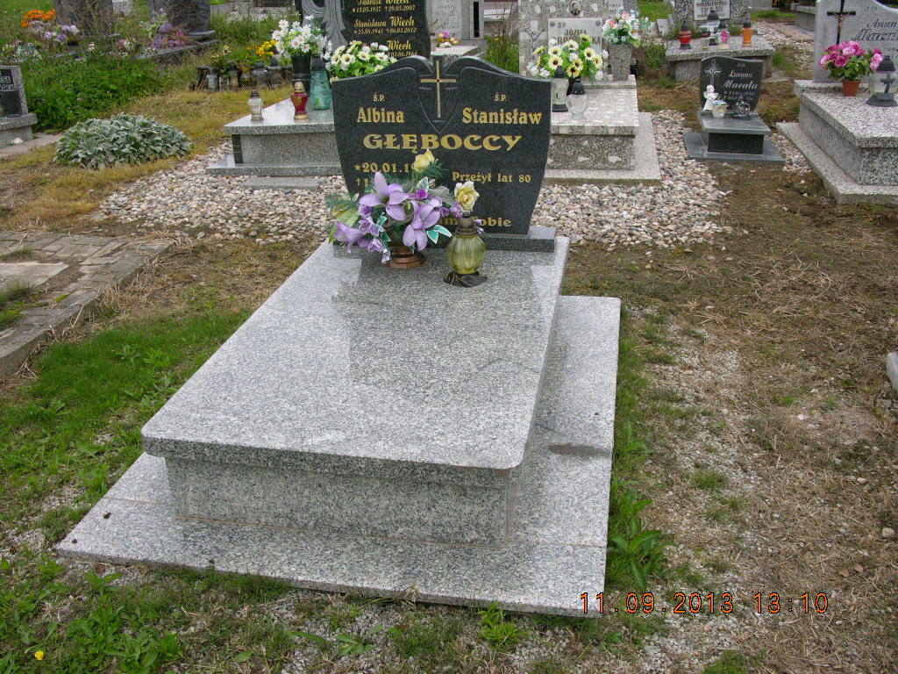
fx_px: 908
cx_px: 449
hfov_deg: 52.6
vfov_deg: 40.7
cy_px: 337
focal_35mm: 35
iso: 50
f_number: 5
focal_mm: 8.9
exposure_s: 1/181
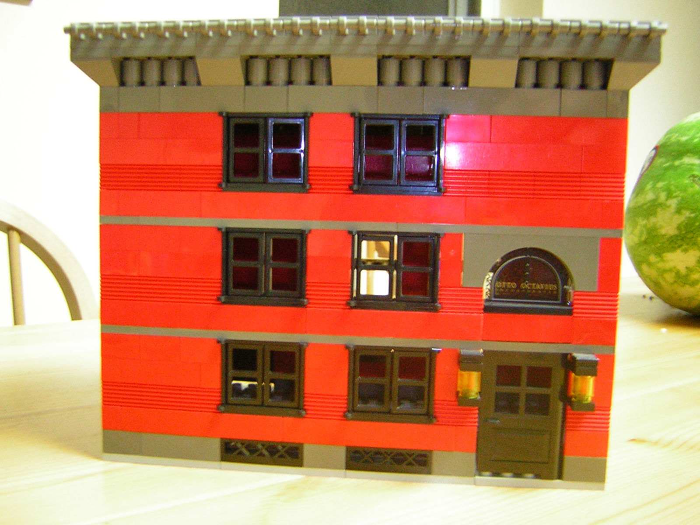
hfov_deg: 51.4
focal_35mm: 36
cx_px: 350
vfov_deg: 39.7
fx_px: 728
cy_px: 262
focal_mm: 4.7
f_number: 2.6
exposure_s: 1/5.1
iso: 155
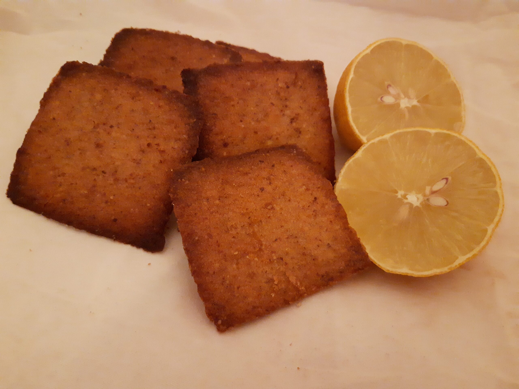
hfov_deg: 67.3
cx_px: 260
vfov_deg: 53.1
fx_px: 390
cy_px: 194
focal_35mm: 26
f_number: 1.7
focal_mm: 3.92
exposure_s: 1/25
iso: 596
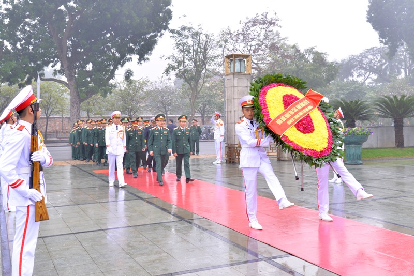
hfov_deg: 55.8
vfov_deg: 38.9
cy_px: 138
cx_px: 207
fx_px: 391
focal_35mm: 34
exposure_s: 1/125
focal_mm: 34
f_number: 6.3
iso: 800
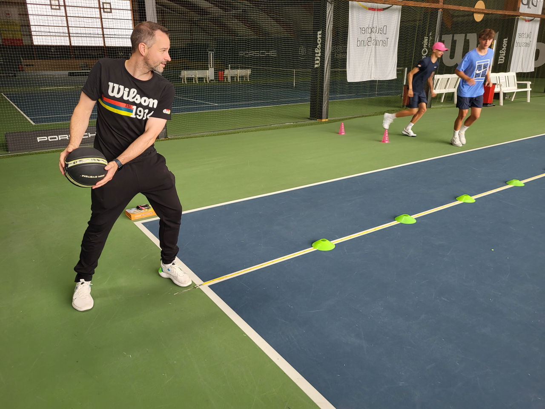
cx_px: 272
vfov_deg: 53.1
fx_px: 409
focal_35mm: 26
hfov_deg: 67.3
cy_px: 204
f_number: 1.8
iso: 64
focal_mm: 5.4
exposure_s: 1/100
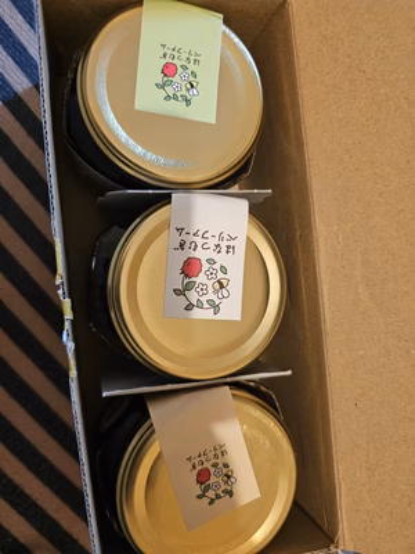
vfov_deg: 73.9
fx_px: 368
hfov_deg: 58.9
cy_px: 277
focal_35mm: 23
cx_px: 208
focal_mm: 6.3
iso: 500
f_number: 1.7
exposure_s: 1/34
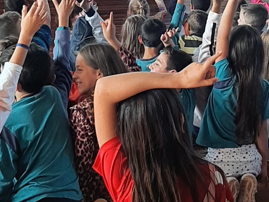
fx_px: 730
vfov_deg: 15.6
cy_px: 30
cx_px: 182
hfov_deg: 20.8
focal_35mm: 94
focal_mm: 3.93
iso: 64
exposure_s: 1/120
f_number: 1.7
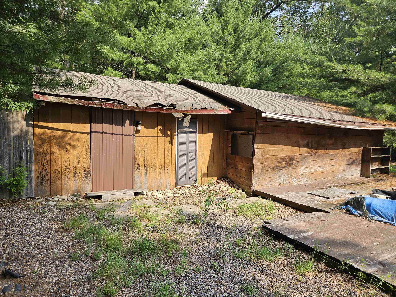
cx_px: 198
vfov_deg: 58.9
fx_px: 263
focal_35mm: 23
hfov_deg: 73.9
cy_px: 148
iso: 25
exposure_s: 1/633
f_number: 1.8
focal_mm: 5.4
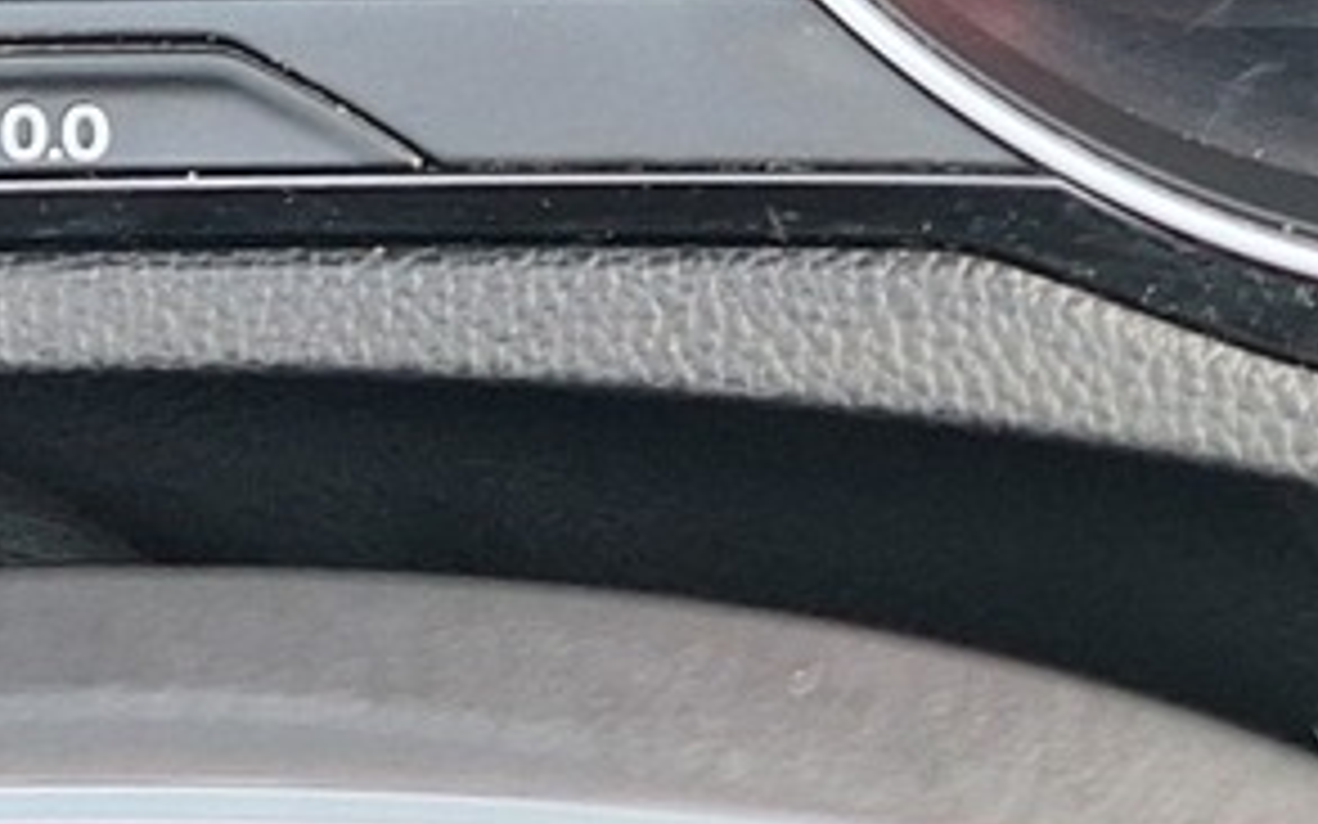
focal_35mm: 133
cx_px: -153
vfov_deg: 9.0
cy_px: -1108
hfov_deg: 15.3
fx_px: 4776
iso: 250
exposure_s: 1/50
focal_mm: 5.54
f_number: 1.8
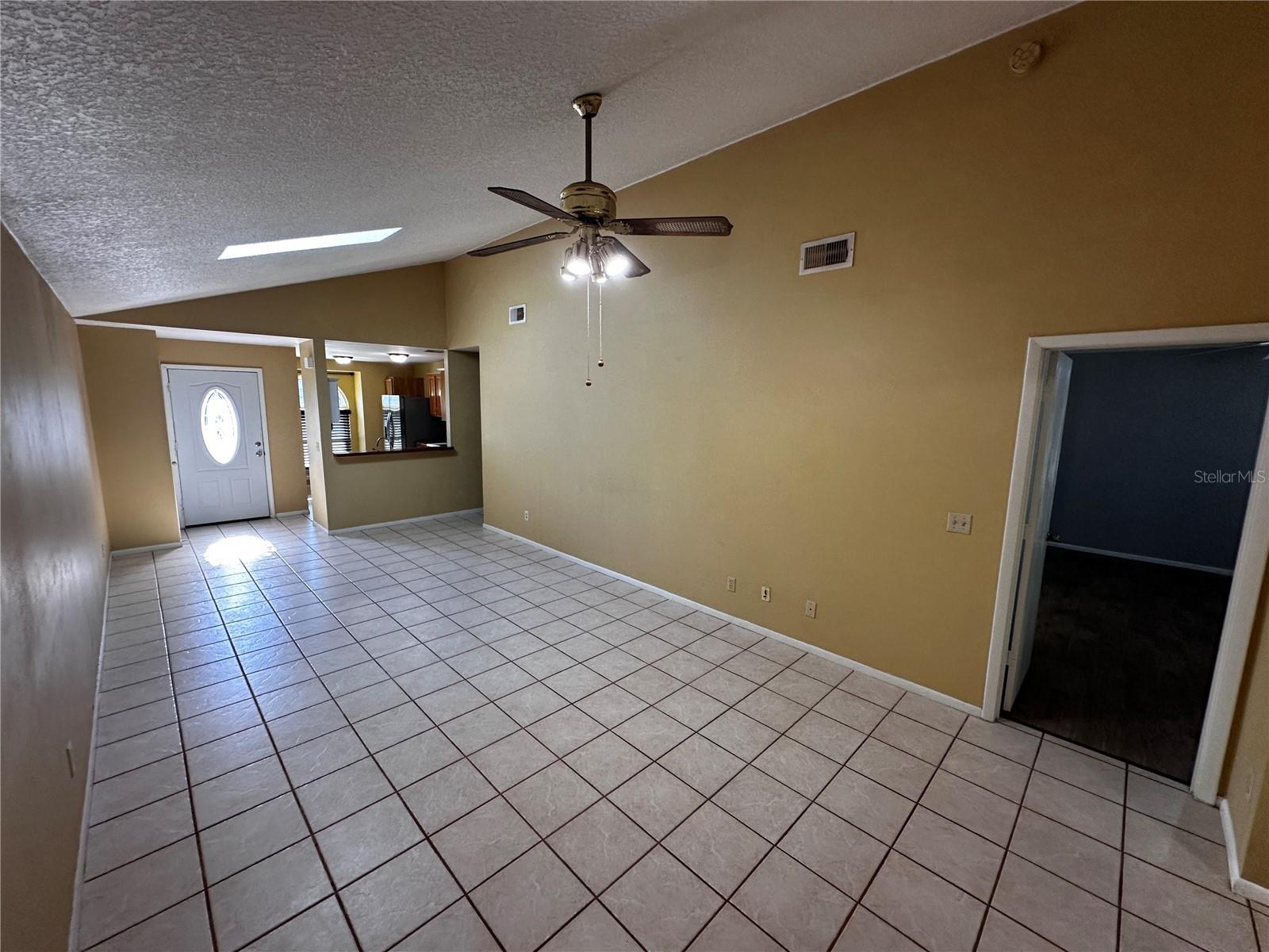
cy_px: 476
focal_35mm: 14
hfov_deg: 102.1
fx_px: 513
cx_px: 634
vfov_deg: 85.7
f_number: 2.2
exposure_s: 1/120
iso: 160
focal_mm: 2.22
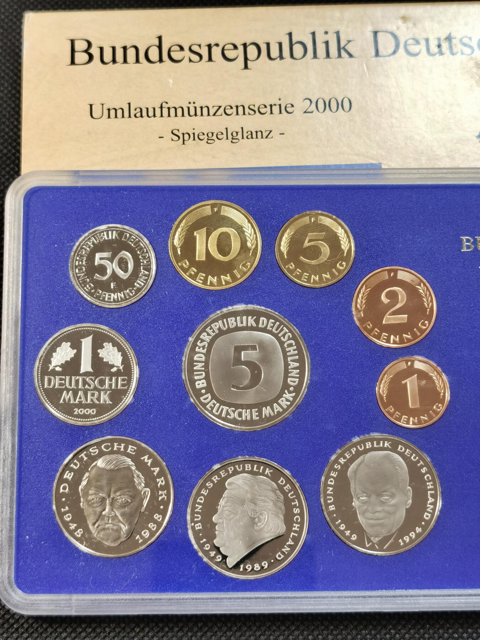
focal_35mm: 70
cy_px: 320
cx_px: 240
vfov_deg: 27.8
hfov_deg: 21.0
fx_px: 1294
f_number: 1.6
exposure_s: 1/100
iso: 100
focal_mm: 5.56
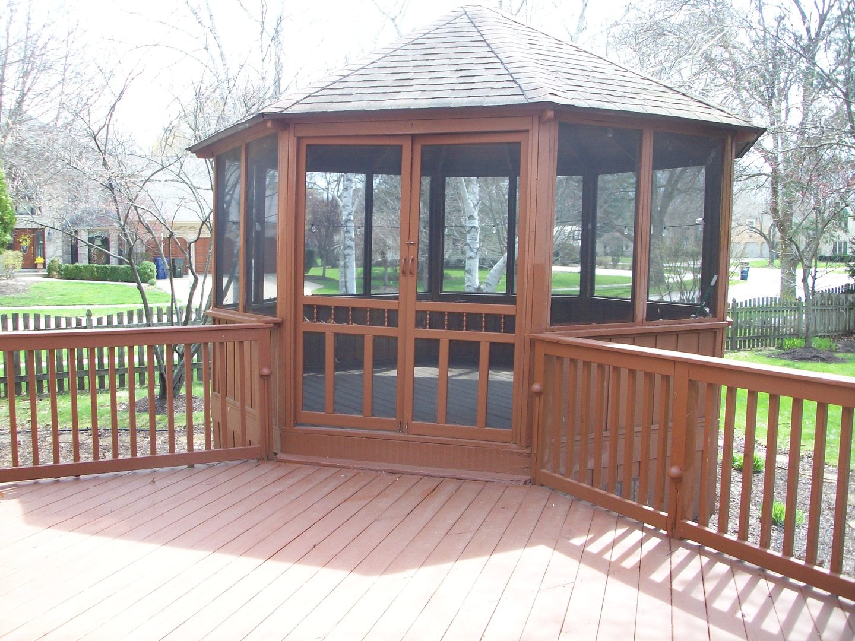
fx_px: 840
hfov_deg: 54.0
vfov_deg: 41.8
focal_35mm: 34
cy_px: 320
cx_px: 428
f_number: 2.8
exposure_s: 1/188
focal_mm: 5.7
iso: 80
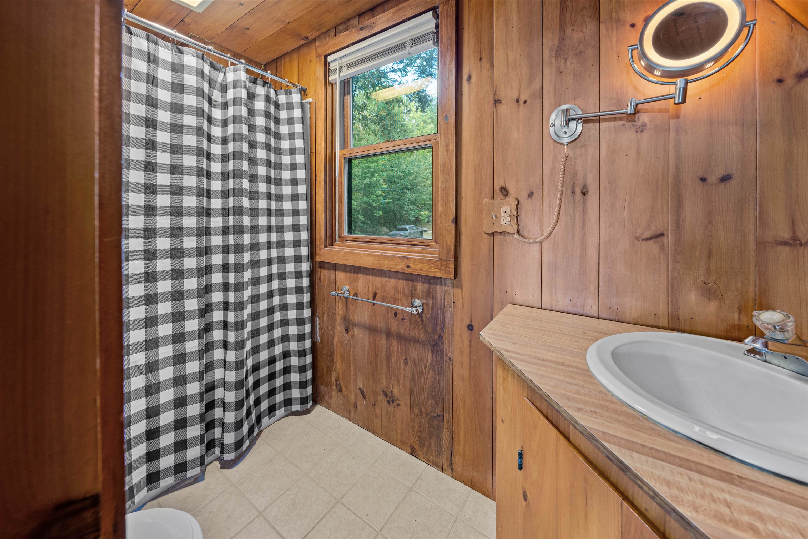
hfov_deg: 112.6
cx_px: 404
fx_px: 269
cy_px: 270
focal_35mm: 12
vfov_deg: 90.0
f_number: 5.6
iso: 400
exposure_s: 1.3
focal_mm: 12
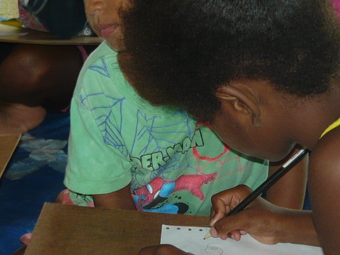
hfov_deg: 17.7
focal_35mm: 111
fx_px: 1090
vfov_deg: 13.3
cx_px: 158
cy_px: 179
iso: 100
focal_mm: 6
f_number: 2.9
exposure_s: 1/30
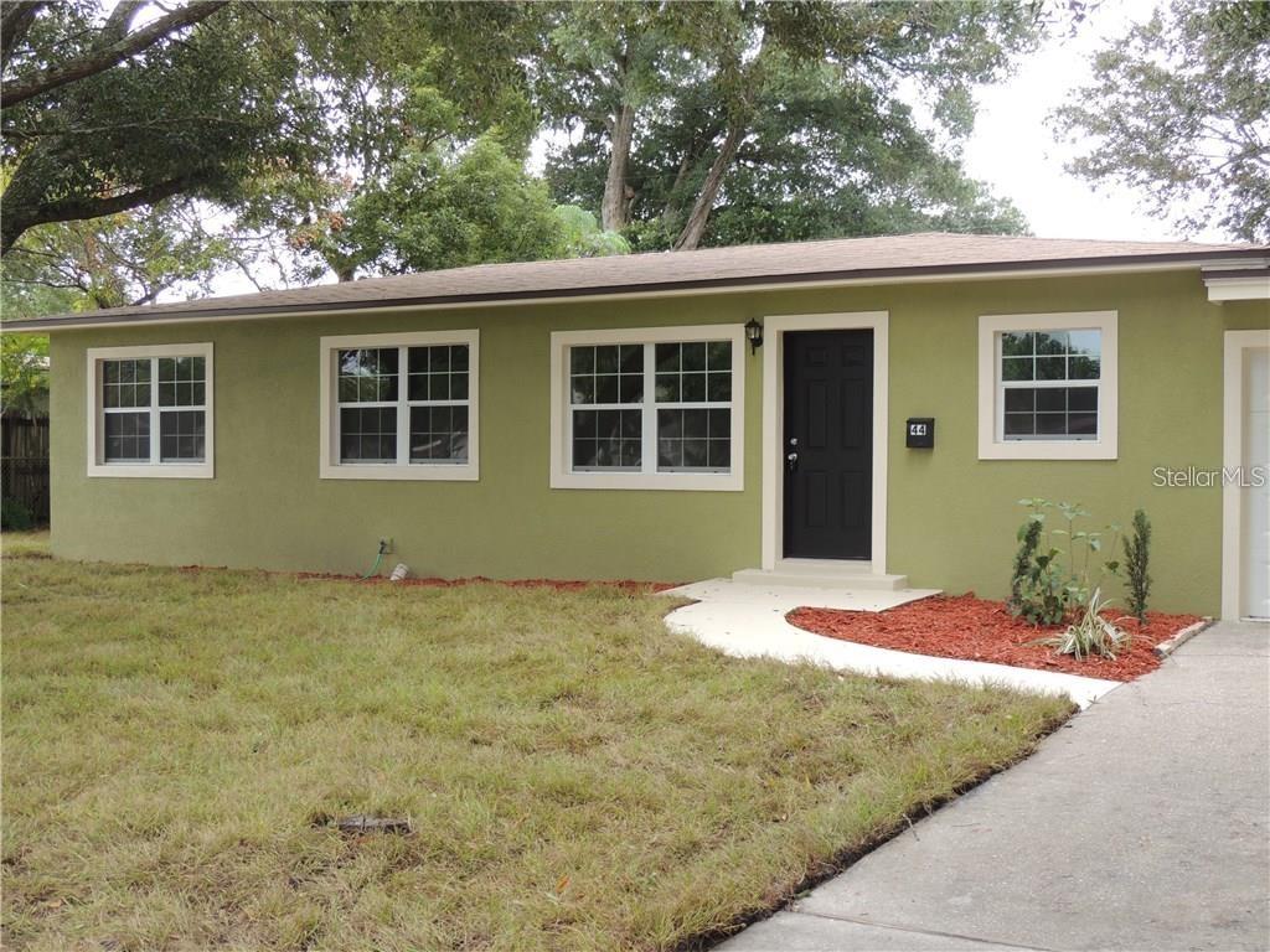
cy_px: 476
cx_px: 635
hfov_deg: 43.9
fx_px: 1578
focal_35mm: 43
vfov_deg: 33.6
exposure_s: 1/100
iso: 100
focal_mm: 7.6
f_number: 3.4
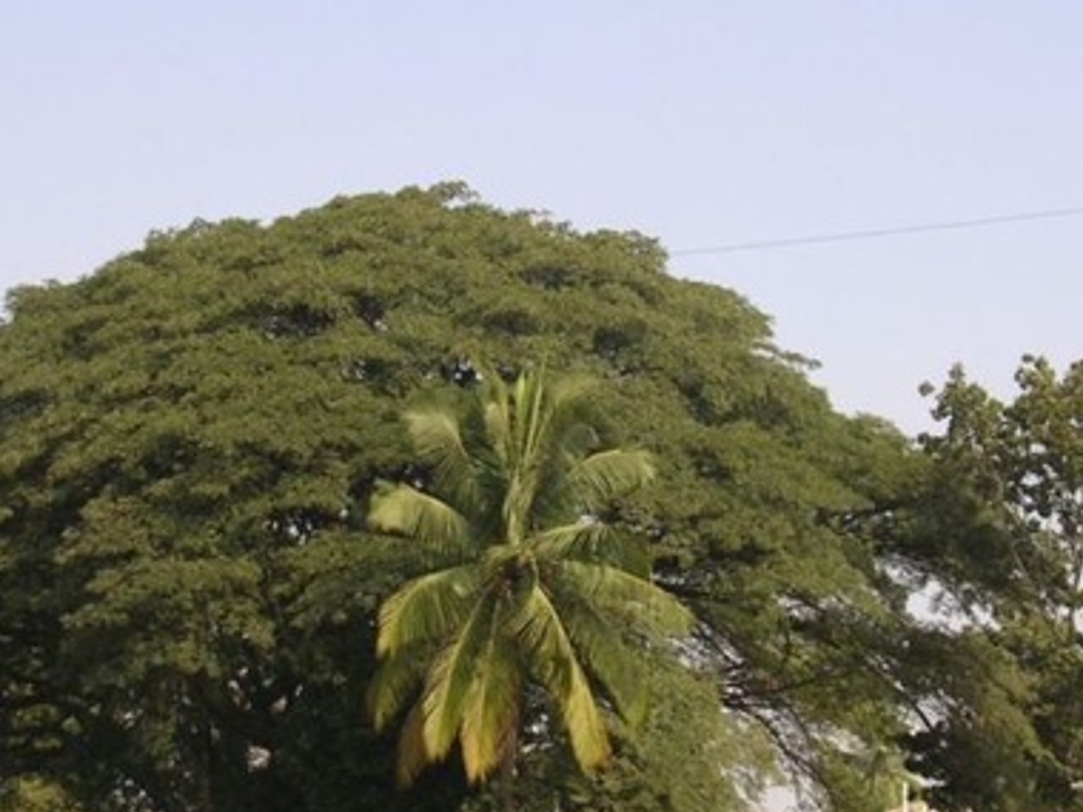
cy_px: 484
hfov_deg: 18.5
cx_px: 533
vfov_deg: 14.0
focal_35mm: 106
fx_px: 3316
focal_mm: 9.6
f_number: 3.5
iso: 50
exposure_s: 1/452
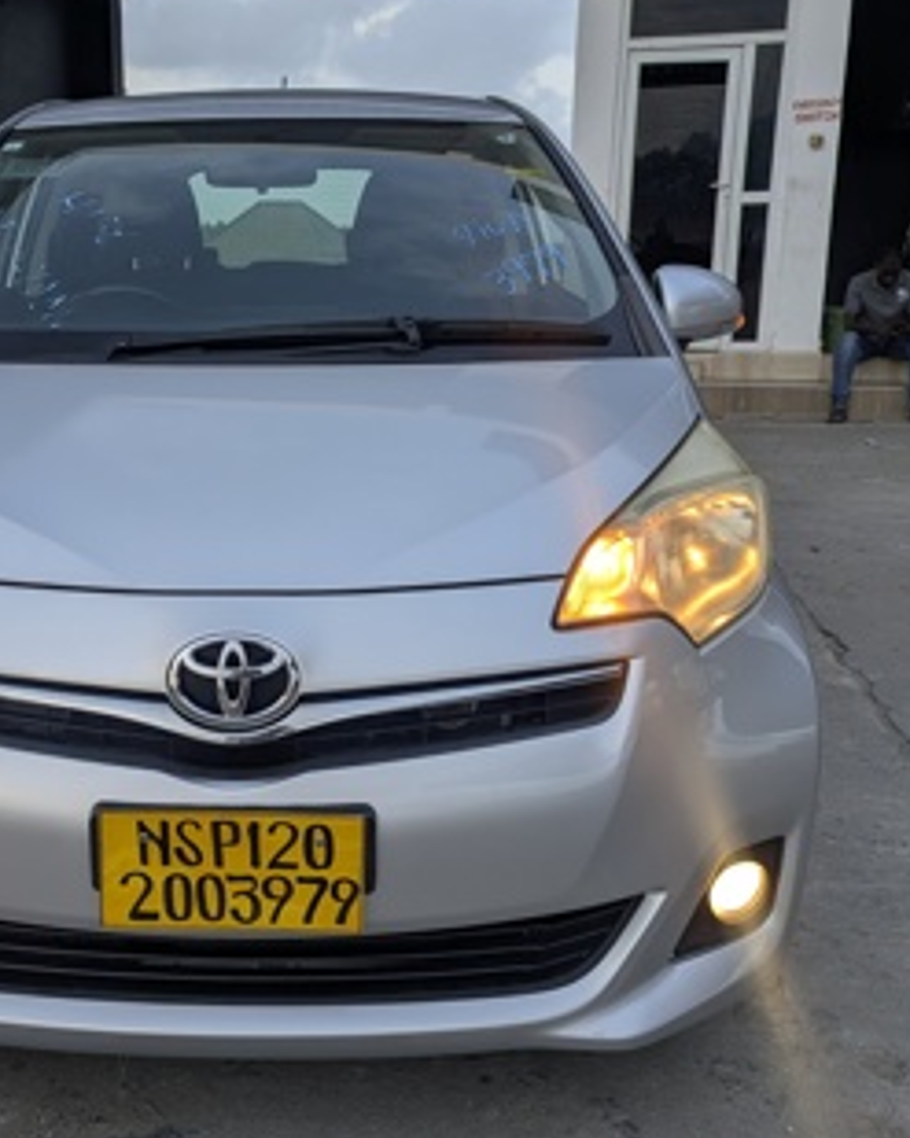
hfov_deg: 38.4
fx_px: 1280
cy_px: 575
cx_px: 265
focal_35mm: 38
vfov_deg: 48.0
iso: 41
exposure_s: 1/237
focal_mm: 6.81
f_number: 1.85
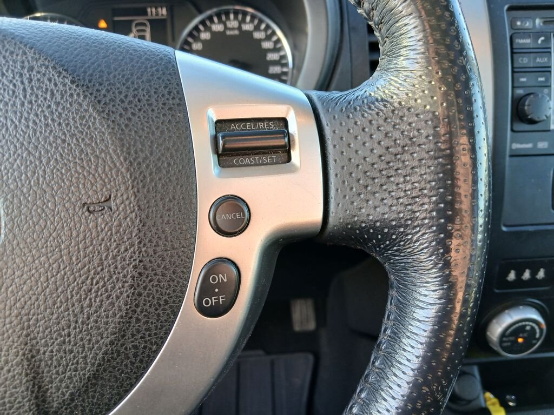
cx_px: 277
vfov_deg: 53.1
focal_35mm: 26
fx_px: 416
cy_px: 208
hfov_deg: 67.3
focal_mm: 3.98
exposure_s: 1/50
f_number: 1.8
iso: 100
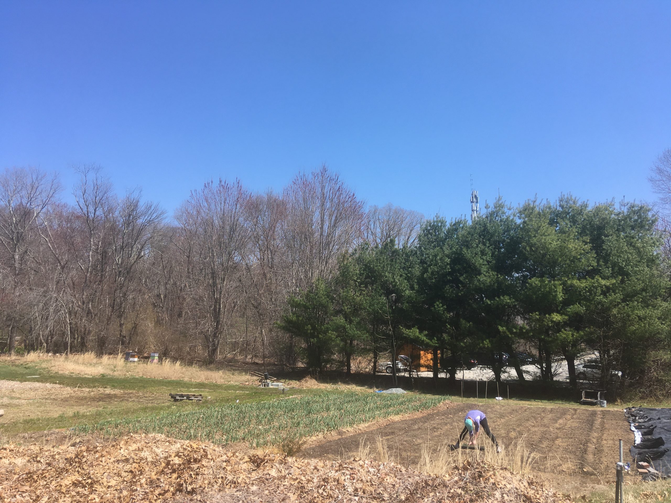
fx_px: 562
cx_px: 336
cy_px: 252
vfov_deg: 48.2
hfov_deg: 61.7
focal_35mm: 29
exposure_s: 1/950
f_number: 2.2
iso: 25
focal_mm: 4.15
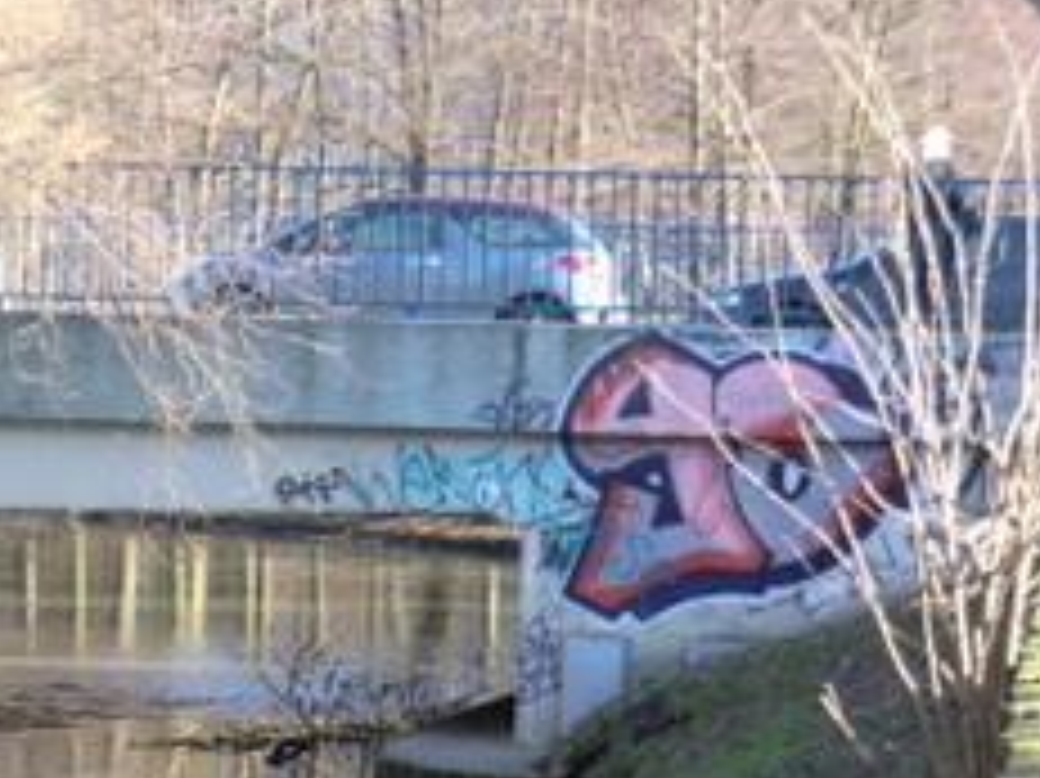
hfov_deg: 10.6
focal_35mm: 185
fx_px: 5555
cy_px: 702
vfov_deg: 8.0
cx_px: -9
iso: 125
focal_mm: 16
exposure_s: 1/80
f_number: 4.8
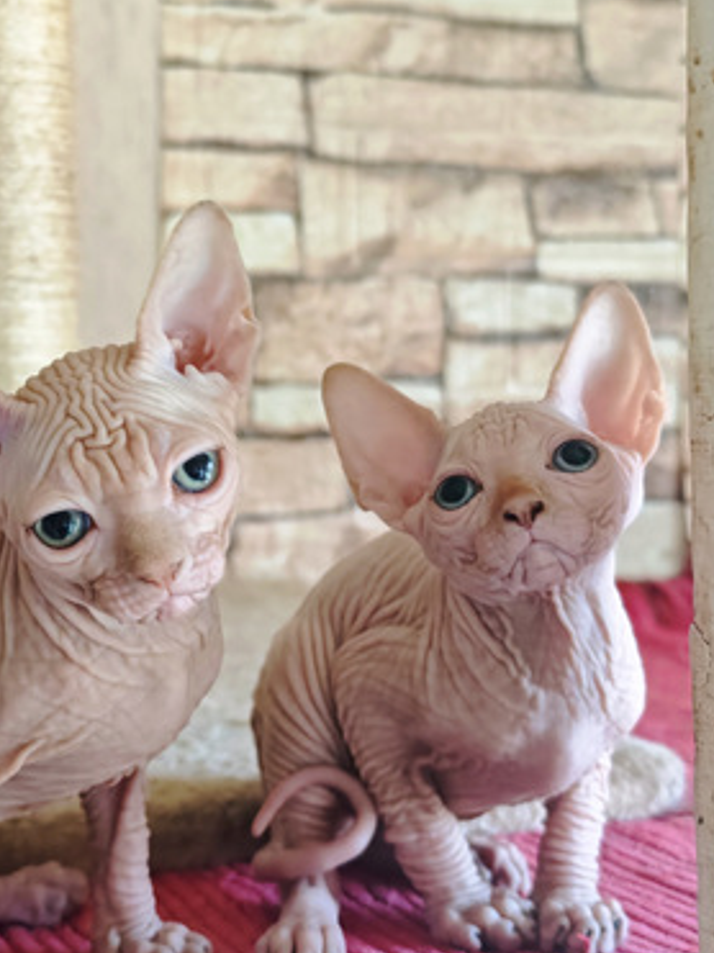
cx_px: 253
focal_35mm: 62
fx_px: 1706
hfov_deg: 23.6
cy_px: 437
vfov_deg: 31.2
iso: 1600
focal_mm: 8.72
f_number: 1.63
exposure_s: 1/71.7
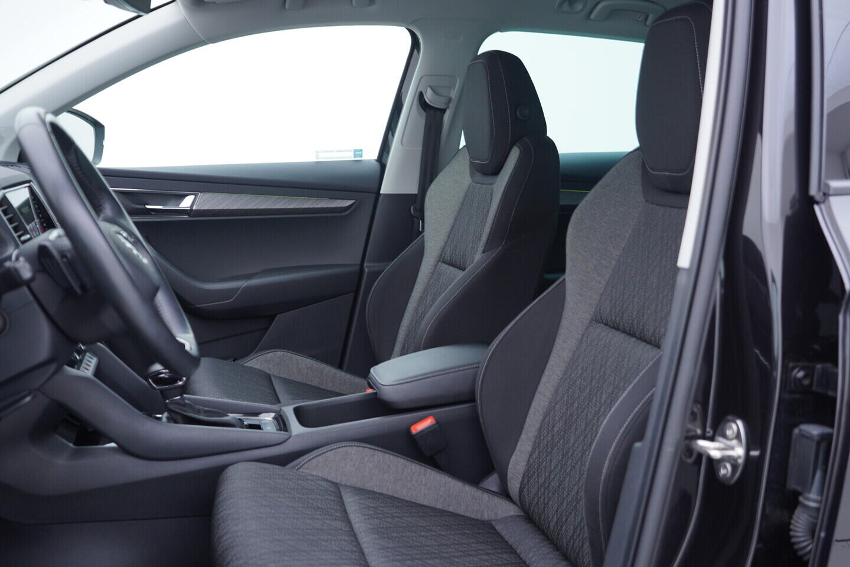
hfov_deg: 53.1
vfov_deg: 36.9
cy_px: 284
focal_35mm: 36
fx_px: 850
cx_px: 425
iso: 160
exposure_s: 1/40
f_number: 2.8
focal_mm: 24
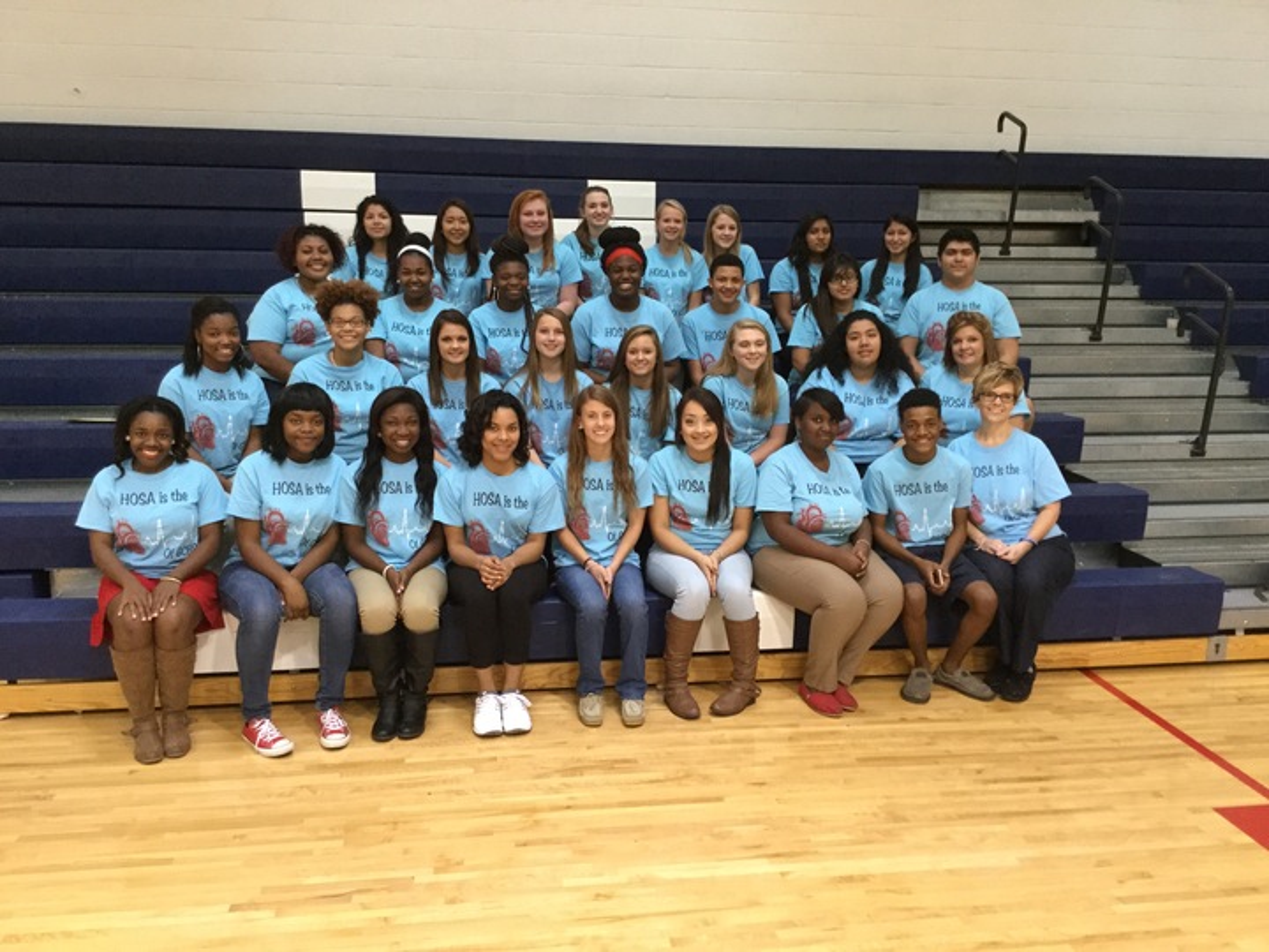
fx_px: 1136
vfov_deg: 45.4
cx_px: 634
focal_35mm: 31
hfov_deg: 58.4
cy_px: 476
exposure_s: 1/30
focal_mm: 3.3
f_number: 2.4
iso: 160
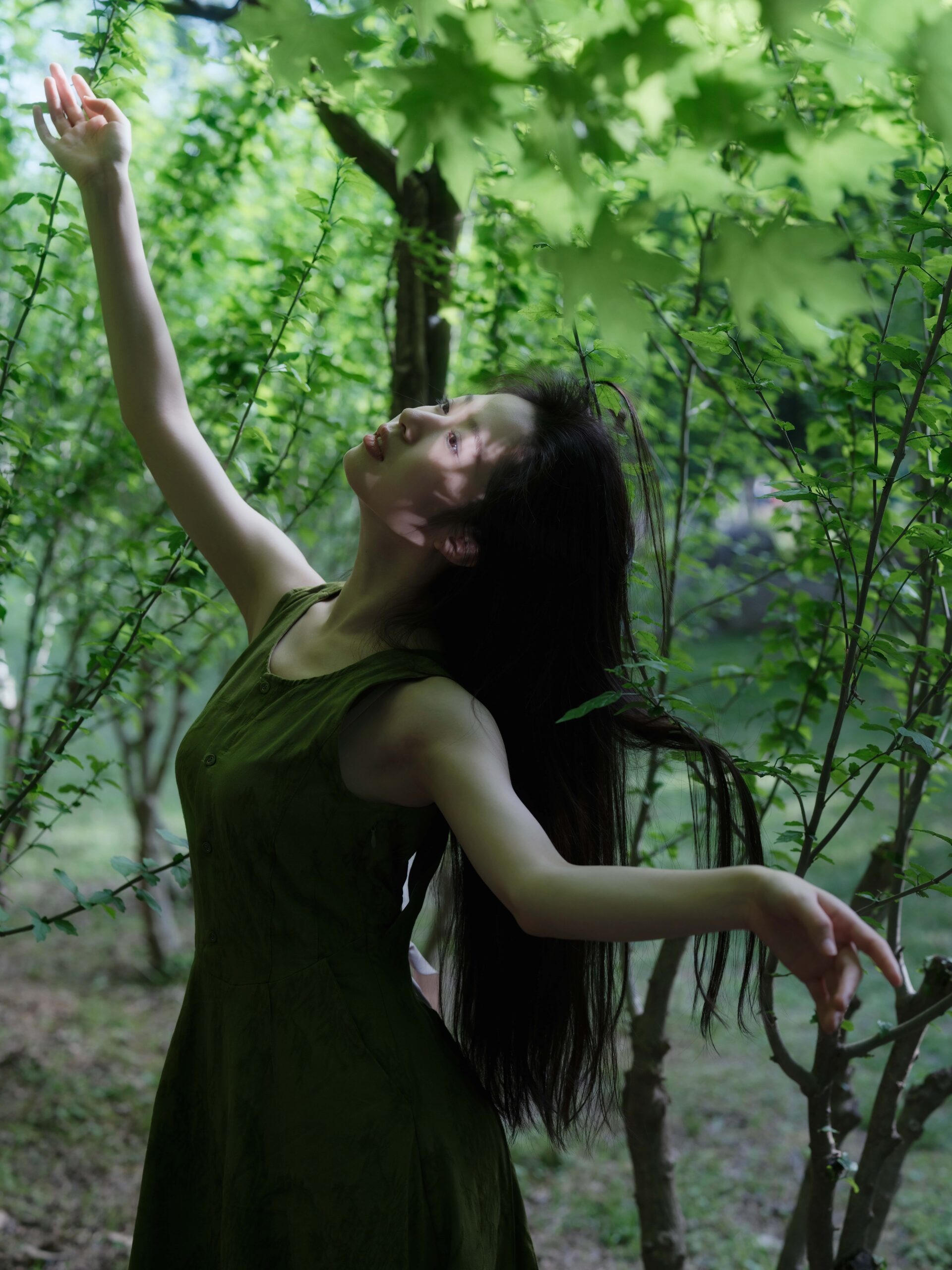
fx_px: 2310
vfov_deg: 30.7
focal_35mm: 63
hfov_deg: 23.3
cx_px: 476
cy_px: 635
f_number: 4.5
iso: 500
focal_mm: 80
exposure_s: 1/250
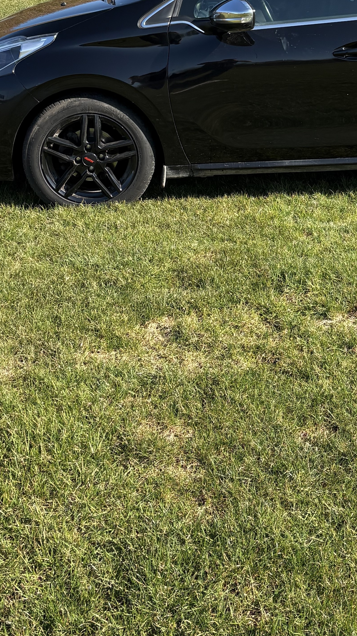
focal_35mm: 57
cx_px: 310
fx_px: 959
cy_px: 136
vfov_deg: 35.5
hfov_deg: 20.7
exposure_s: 1/1550
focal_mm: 5.96
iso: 50
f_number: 1.6
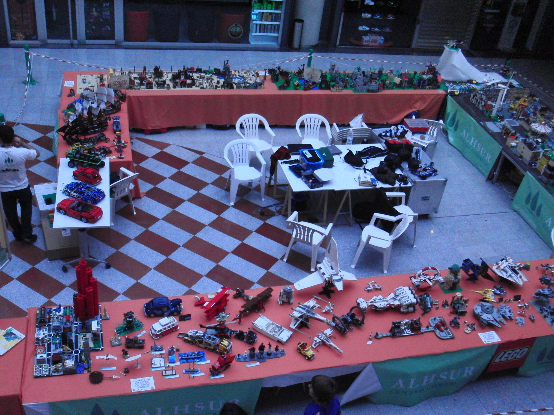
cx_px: 277
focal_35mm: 38
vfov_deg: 37.7
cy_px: 208
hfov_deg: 49.0
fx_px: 608
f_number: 3.9
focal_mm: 6.66
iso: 400
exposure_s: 1/80
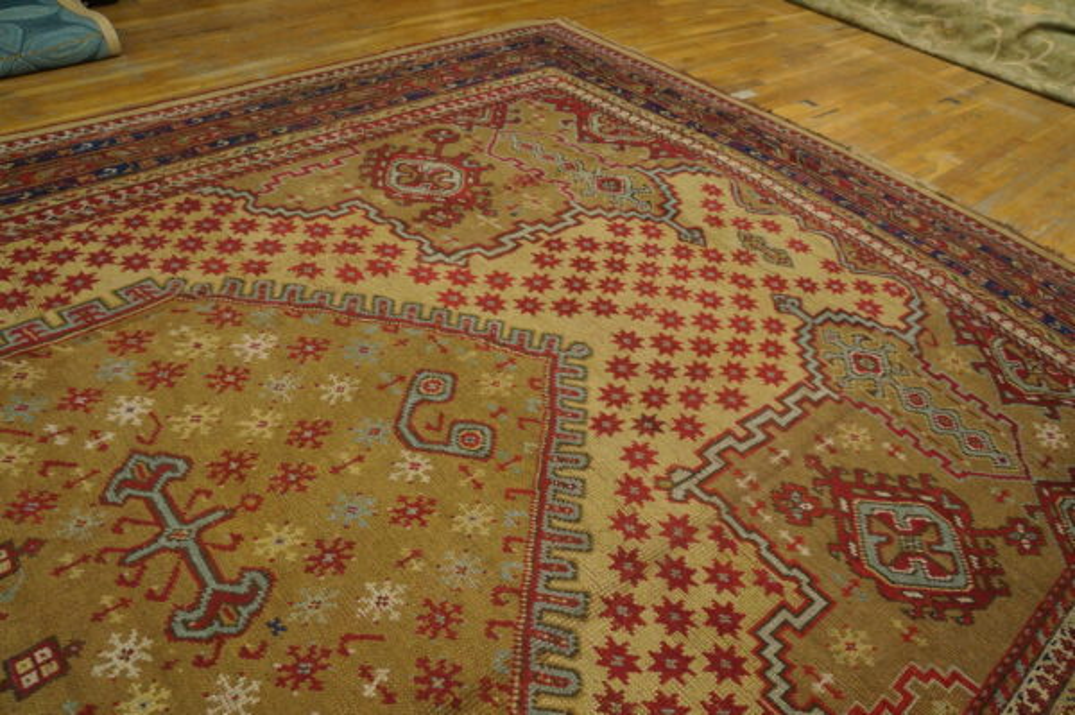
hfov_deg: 67.4
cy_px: 358
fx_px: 806
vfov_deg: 47.9
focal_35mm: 27
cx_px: 538
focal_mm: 18
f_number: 4
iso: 2000
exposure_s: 1/160
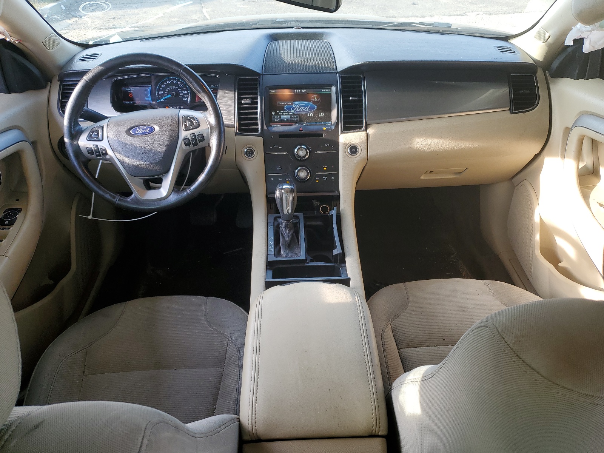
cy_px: 226
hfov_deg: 67.3
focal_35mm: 26
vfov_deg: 53.1
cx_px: 302
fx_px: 454
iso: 50
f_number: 1.5
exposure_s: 1/143
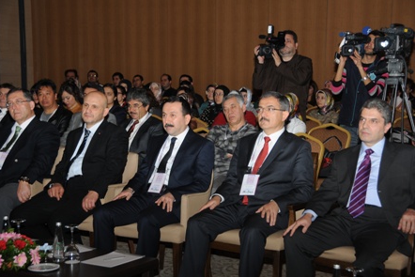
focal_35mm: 76
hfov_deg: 26.6
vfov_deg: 18.0
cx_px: 207
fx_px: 876
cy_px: 138
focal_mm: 50
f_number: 5.6
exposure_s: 1/60
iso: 400
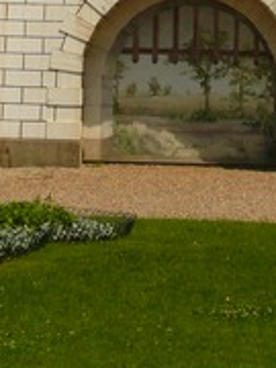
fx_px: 1552
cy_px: -380
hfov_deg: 10.2
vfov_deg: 12.0
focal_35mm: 146
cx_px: 145
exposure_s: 1/250
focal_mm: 7.4
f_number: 5.6
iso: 100
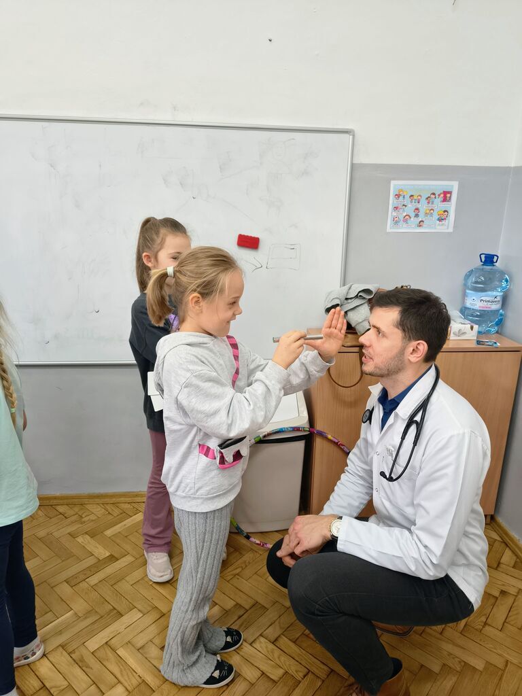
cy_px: 348
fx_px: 462
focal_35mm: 23
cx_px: 261
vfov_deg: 73.9
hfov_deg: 58.9
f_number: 1.8
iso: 459
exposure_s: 1/100
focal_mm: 5.56
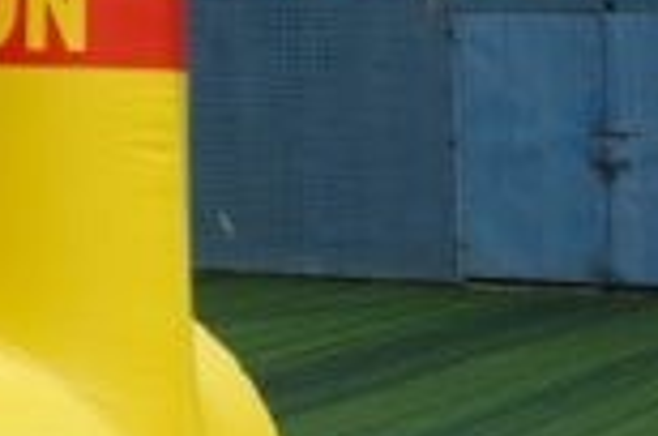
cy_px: -383
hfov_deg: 11.7
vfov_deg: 8.2
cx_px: -620
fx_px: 2918
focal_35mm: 160
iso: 100
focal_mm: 16
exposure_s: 1/400
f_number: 8
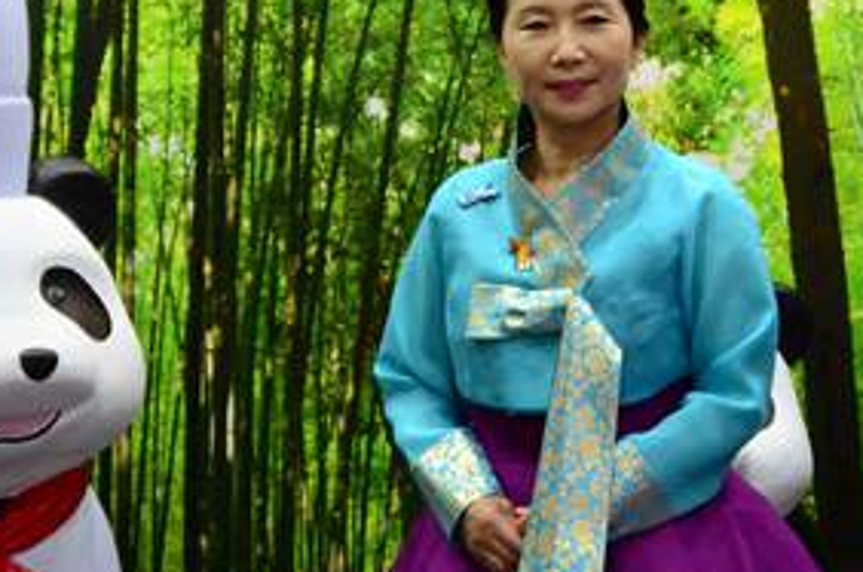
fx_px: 3255
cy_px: 156
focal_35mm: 136
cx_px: 545
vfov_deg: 10.0
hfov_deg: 15.1
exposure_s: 1/80
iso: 1000
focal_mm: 32
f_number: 4.5
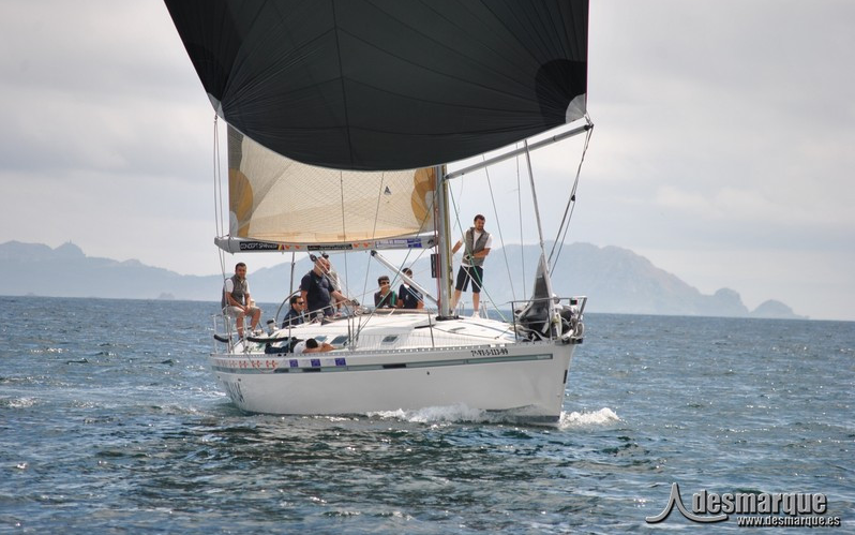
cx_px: 428
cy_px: 250
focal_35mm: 307
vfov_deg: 4.3
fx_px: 7155
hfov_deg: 6.8
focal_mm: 200
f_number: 5.6
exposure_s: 1/400
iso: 100
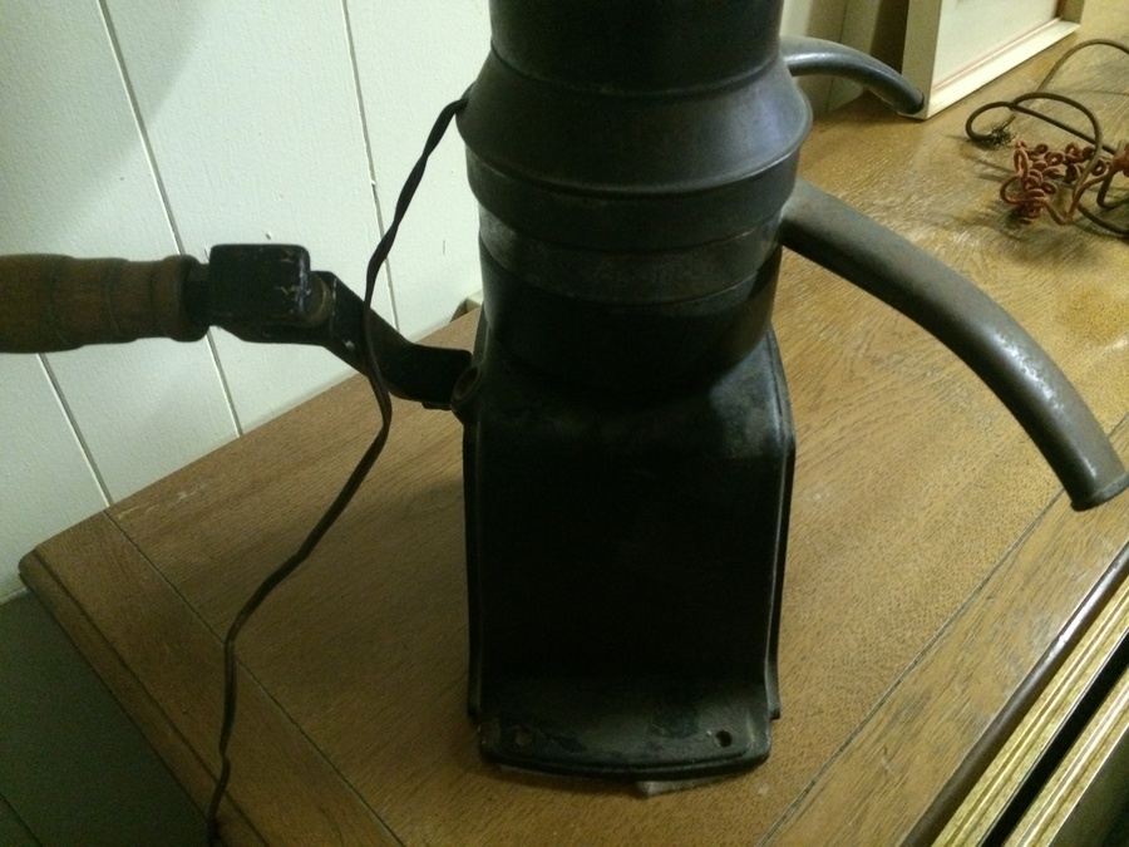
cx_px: 564
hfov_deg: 60.0
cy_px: 424
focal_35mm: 30
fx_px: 978
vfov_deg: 46.8
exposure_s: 1/15
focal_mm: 4.12
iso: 500
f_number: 2.2
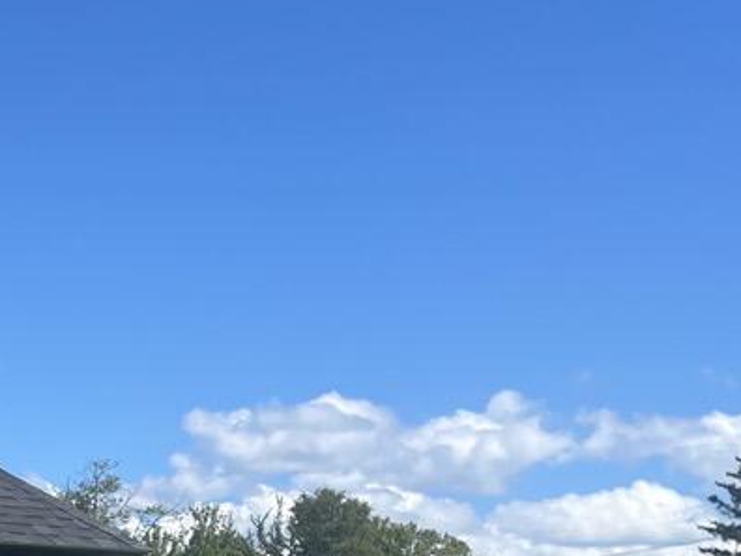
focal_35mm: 84
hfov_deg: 19.9
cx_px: -393
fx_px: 1798
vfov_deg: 17.1
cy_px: 592
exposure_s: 1/3300
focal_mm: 4.2
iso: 32
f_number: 1.6
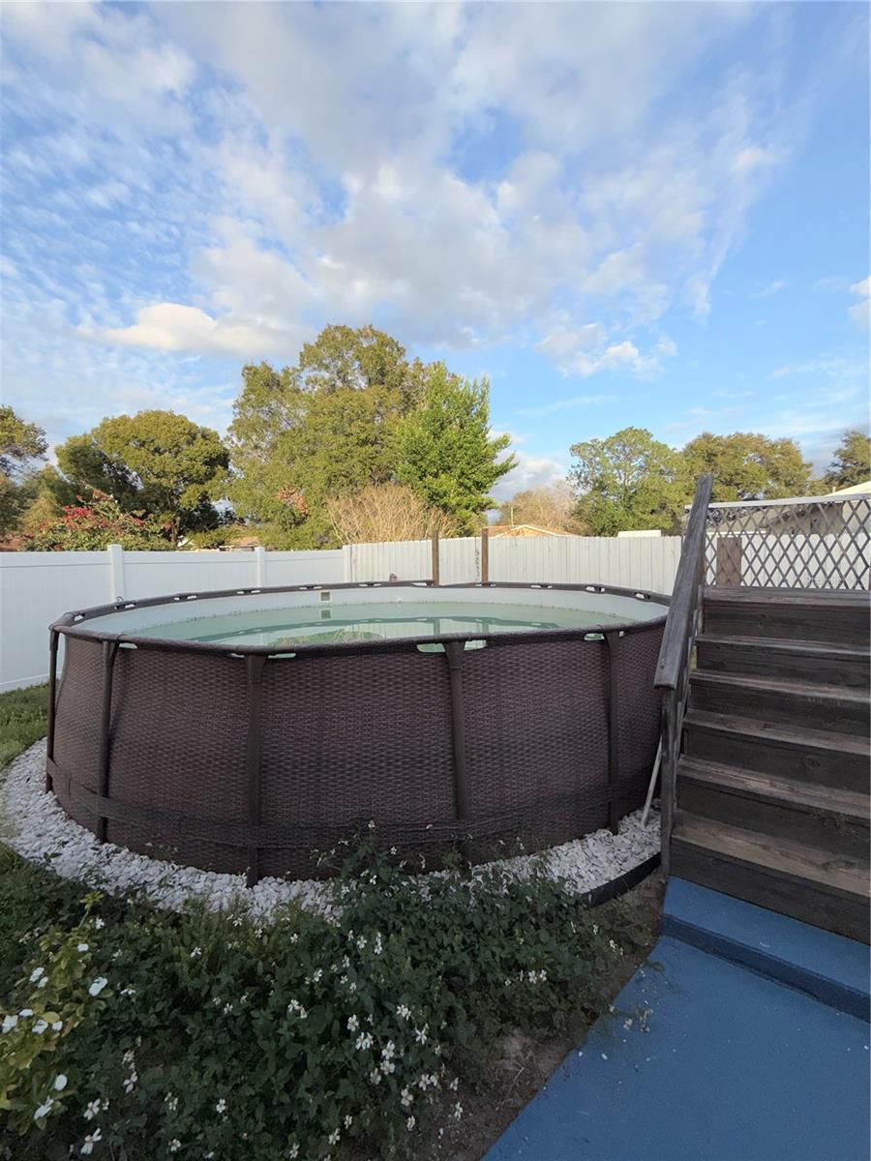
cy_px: 580
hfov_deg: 85.7
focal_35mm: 14
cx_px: 436
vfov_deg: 102.1
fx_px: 470
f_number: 2.2
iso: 20
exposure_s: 1/585
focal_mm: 2.22
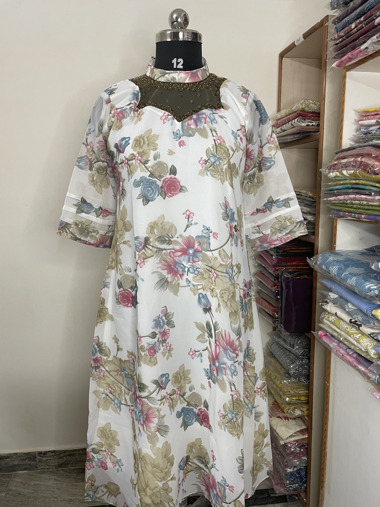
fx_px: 381
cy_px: 254
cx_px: 190
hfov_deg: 53.1
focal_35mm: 26
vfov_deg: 67.3
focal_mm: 4.2
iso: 100
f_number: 1.6
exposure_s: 1/50
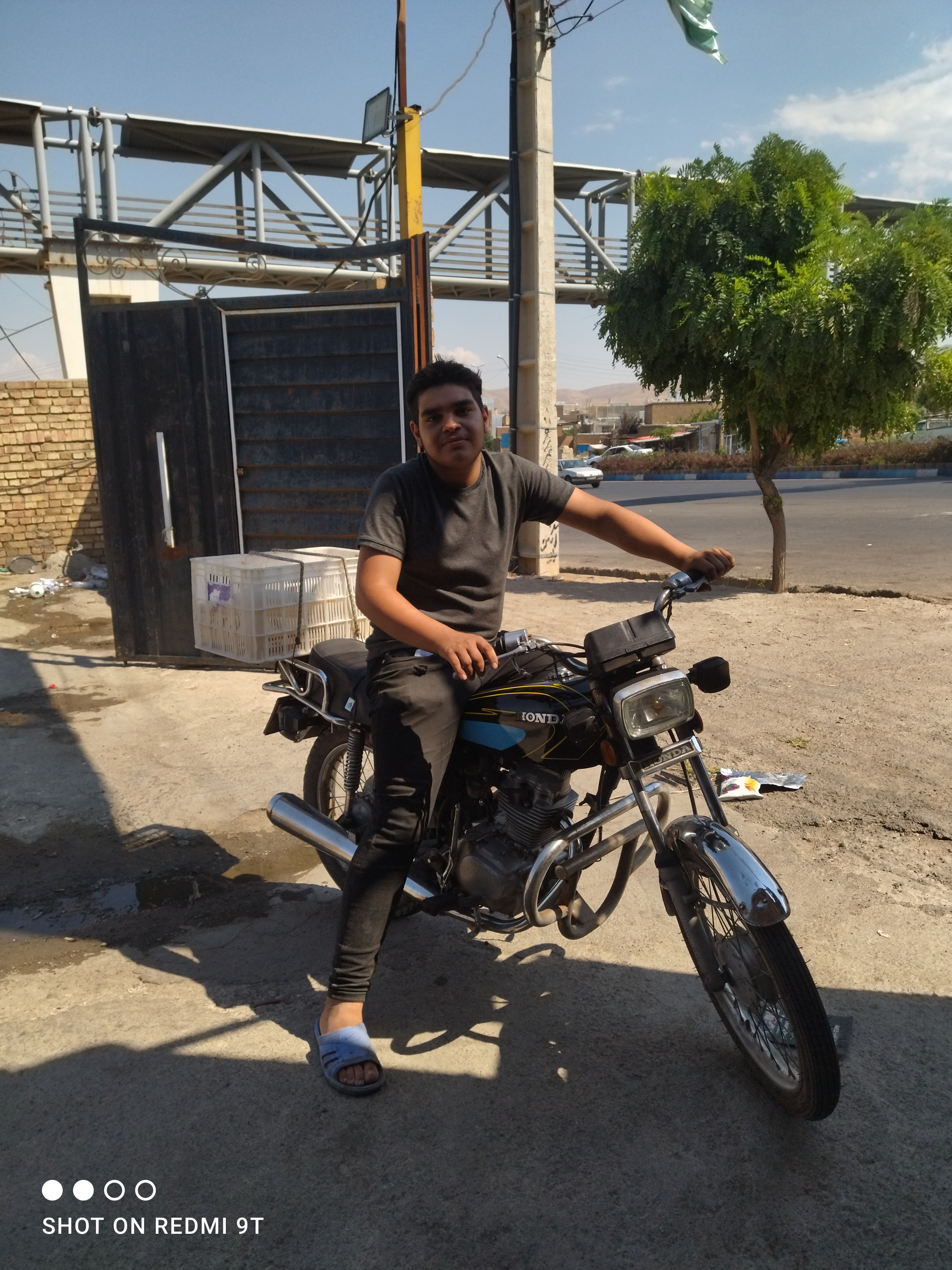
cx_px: 476
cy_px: 635
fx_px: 990
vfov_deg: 65.3
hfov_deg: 51.4
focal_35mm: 27
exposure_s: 1/2848
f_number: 1.79
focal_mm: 4.74
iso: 98
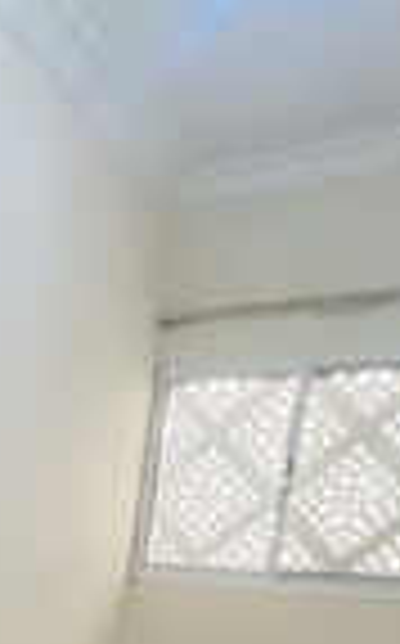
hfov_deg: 22.6
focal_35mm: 44
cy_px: 732
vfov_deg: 37.0
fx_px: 770
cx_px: -231
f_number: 1.8
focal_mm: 1.57
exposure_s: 1/50
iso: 320
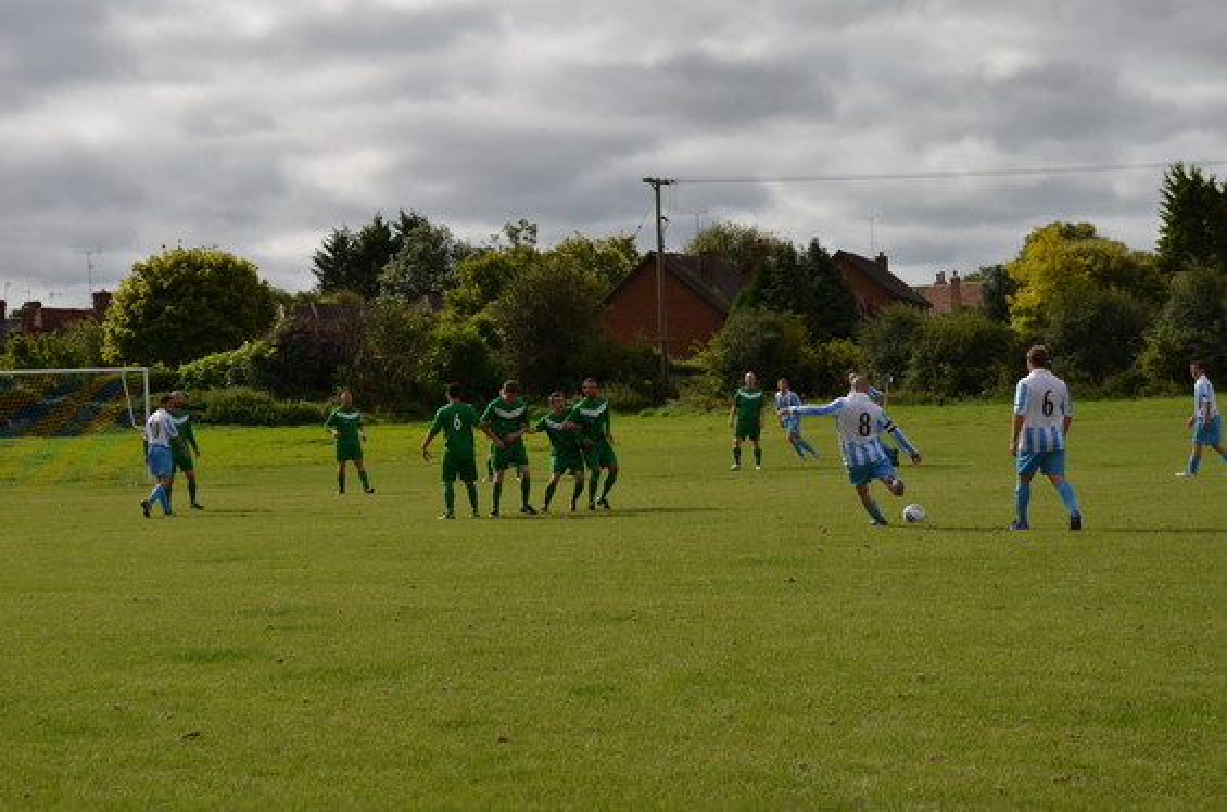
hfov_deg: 27.1
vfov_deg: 18.1
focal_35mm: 75
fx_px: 2550
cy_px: 406
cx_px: 614
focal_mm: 50
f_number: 8
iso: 100
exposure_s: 1/500
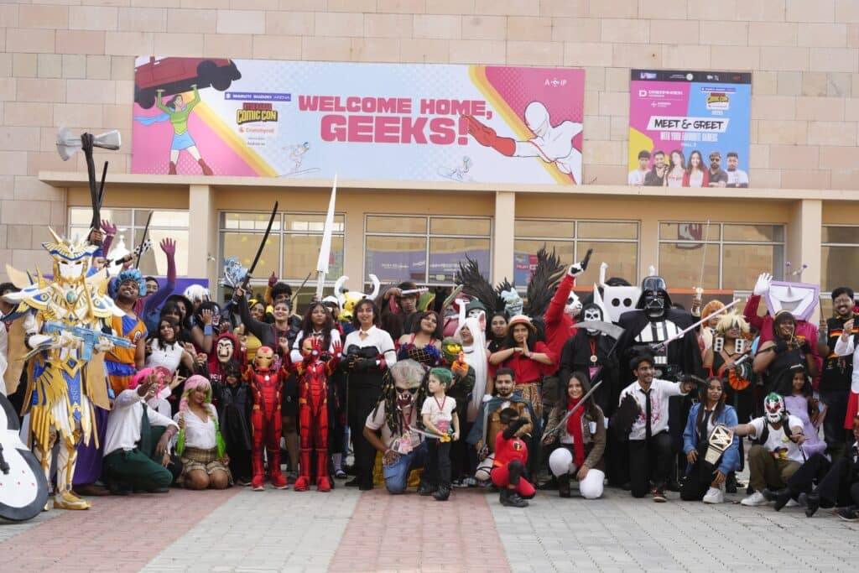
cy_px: 286
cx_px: 430
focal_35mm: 70
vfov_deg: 19.5
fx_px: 1670
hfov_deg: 28.8
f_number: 8
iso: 800
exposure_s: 1/400
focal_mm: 70
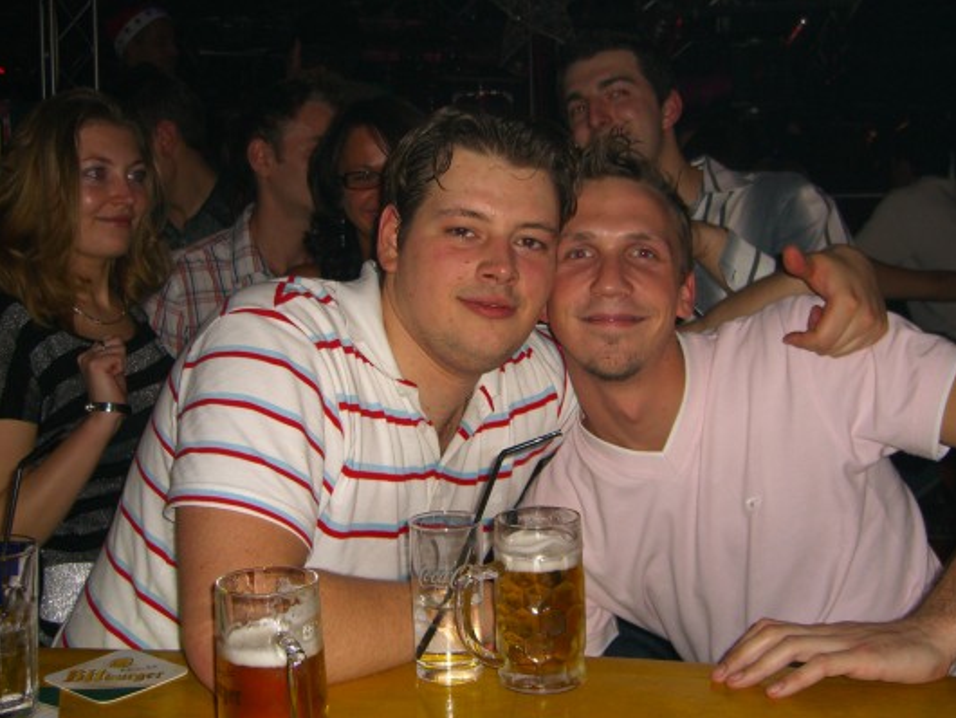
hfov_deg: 43.8
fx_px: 1188
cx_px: 496
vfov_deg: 33.6
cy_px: 318
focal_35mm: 43
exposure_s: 1/60
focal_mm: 7.9
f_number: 2.8
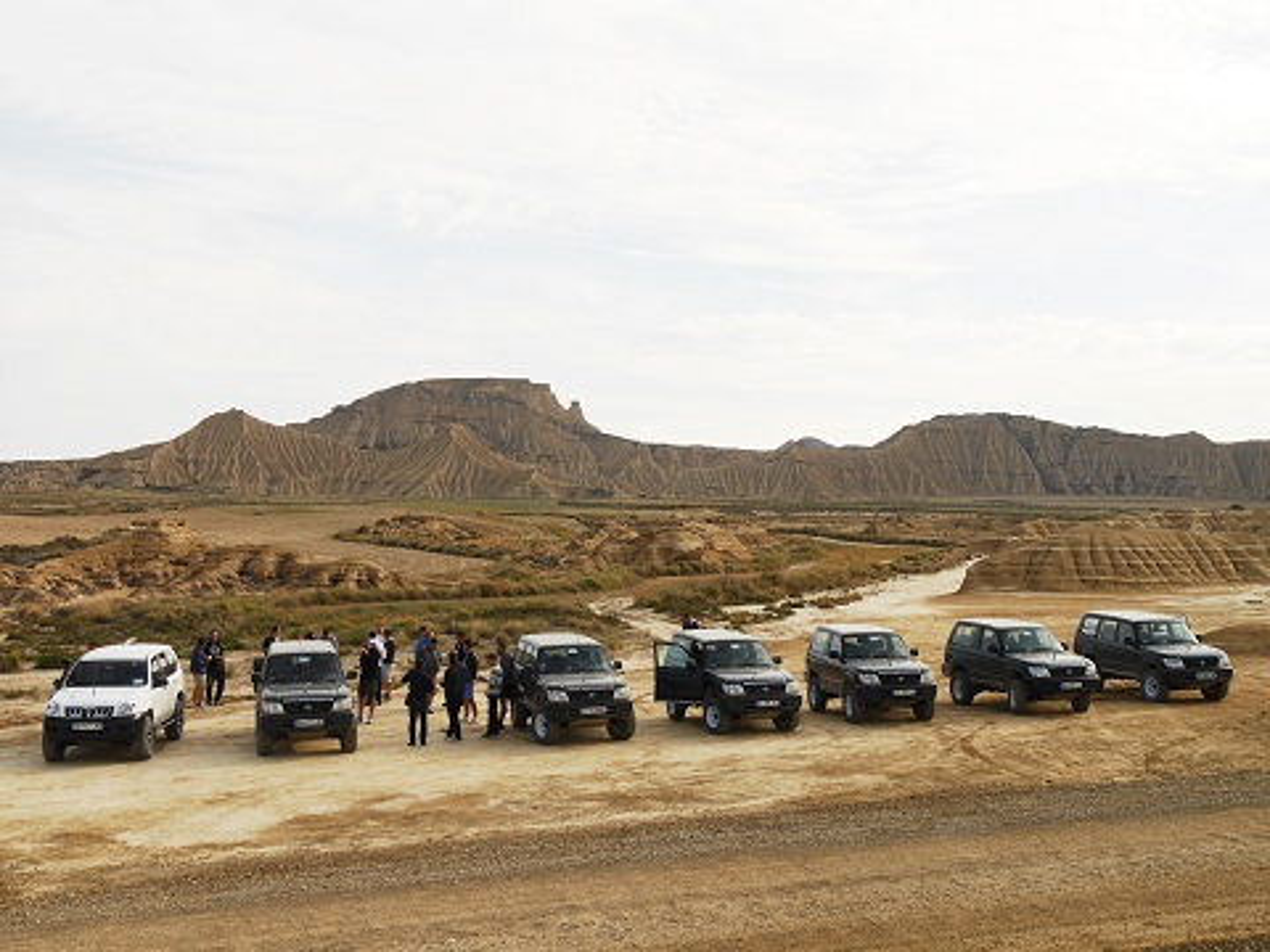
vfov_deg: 30.3
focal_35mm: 48
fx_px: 1761
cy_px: 476
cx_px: 635
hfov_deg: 39.7
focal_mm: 24
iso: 160
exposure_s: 1/400
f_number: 8
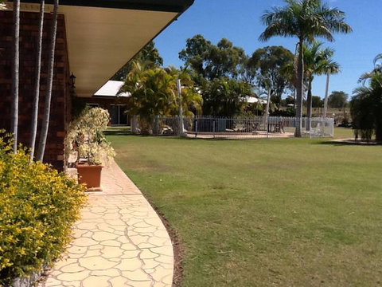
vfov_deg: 44.2
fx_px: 353
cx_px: 191
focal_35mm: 32
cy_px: 144
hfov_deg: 56.8
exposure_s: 1/1337
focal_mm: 2.03
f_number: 2.4
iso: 80
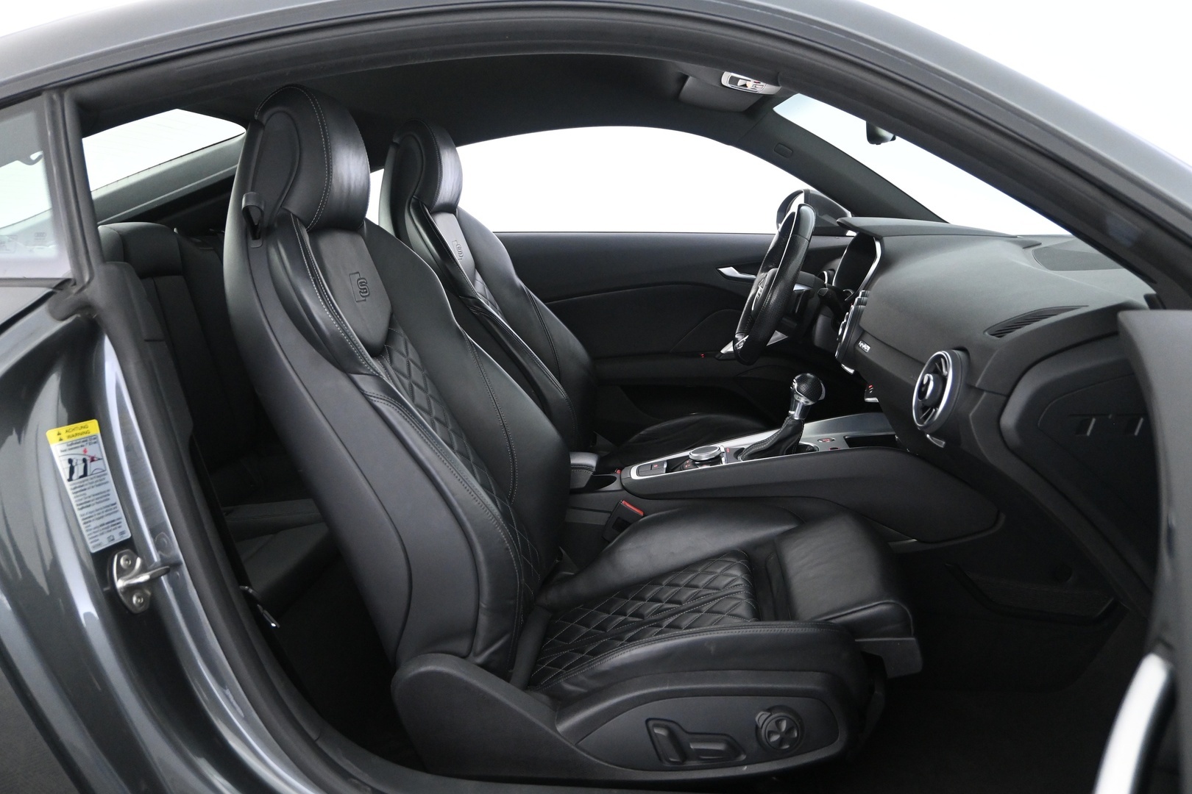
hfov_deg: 63.2
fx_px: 968
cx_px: 596
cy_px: 397
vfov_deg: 44.6
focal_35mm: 29
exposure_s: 1/50
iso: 3200
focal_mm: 19.5
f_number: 3.8
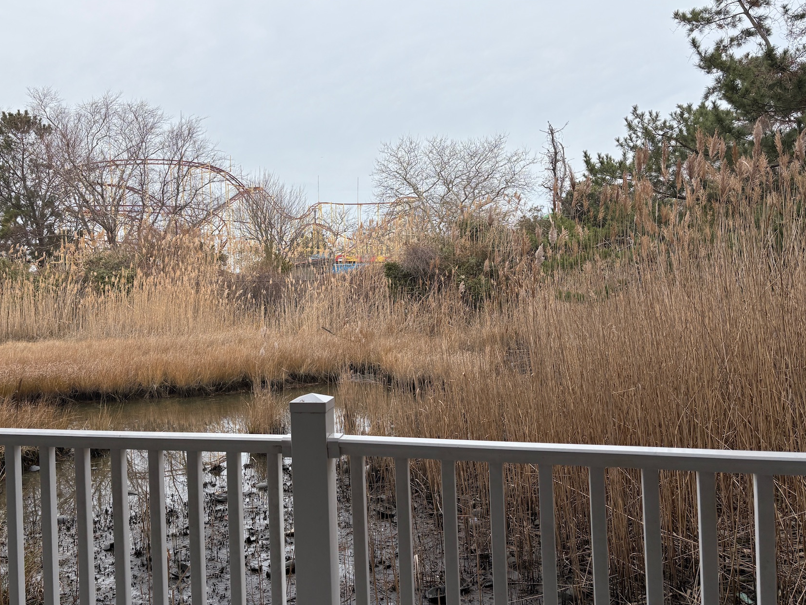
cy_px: 296
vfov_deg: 44.2
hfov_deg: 56.3
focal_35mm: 32
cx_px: 312
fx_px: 745
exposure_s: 1/1196
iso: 50
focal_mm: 5.96
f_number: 1.6
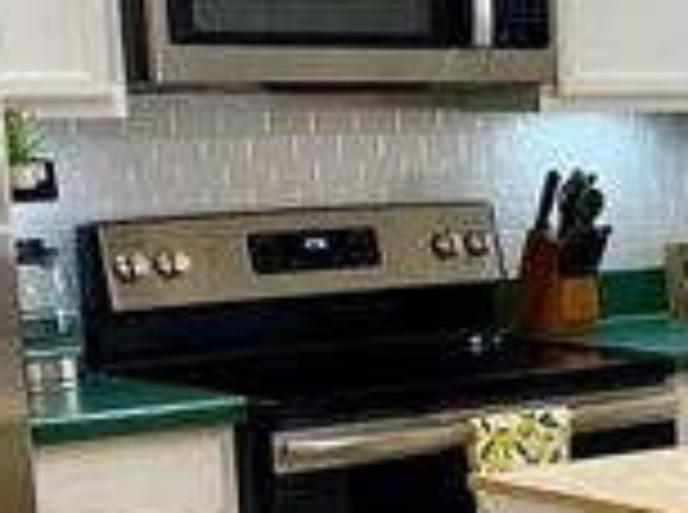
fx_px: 2379
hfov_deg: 13.4
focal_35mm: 120
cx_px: 1486
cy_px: 396
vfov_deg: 12.3
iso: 100
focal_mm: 4.25
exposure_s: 1/60
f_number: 1.8
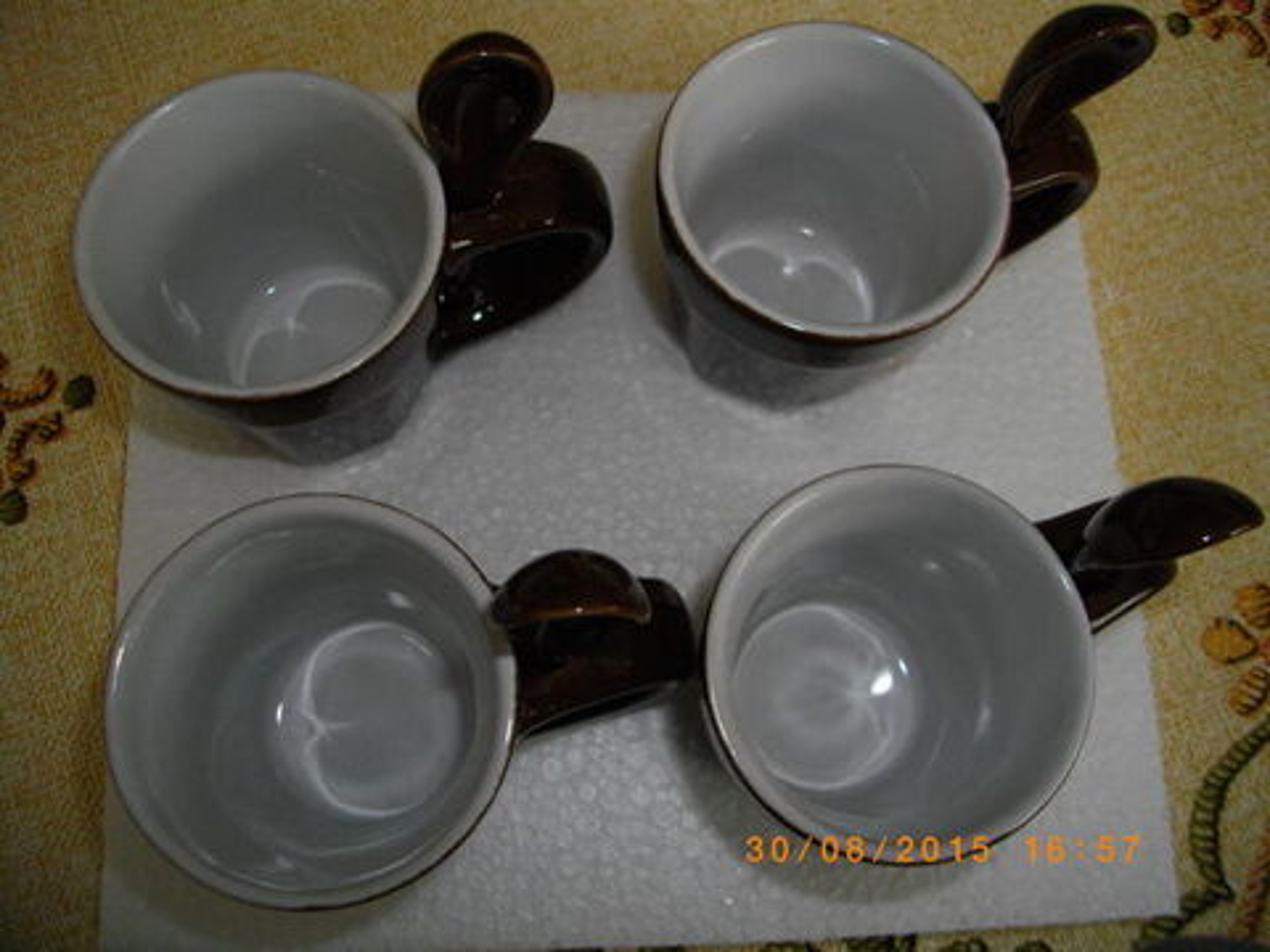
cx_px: 635
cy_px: 476
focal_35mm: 32
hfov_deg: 56.8
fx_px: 1174
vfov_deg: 44.2
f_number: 2.9
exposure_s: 1/50
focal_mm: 5.7
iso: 200
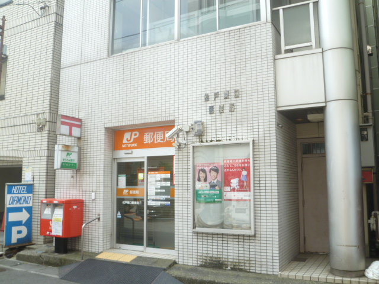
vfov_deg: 42.9
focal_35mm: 33
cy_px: 142
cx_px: 190
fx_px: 361
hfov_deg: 55.4
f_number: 4
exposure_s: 1/100
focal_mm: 5.9
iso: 80
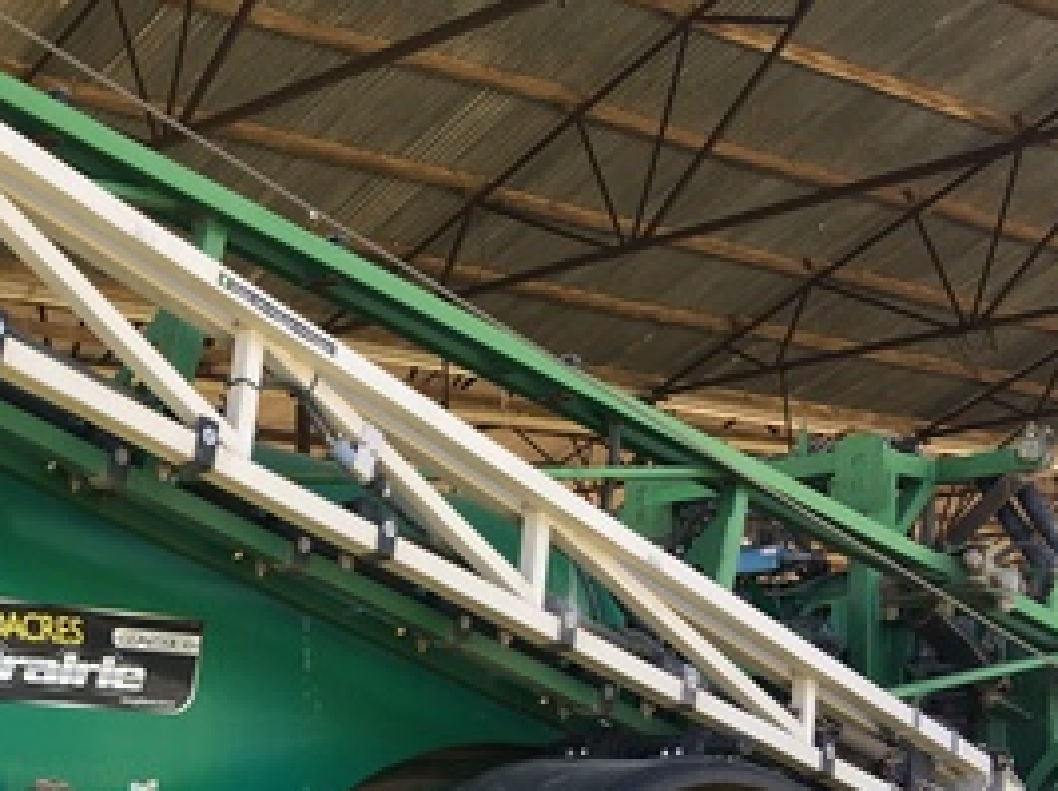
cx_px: 44
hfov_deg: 25.9
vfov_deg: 19.8
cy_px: 785
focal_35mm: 72
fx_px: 2199
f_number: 2.2
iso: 25
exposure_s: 1/116
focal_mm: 4.15
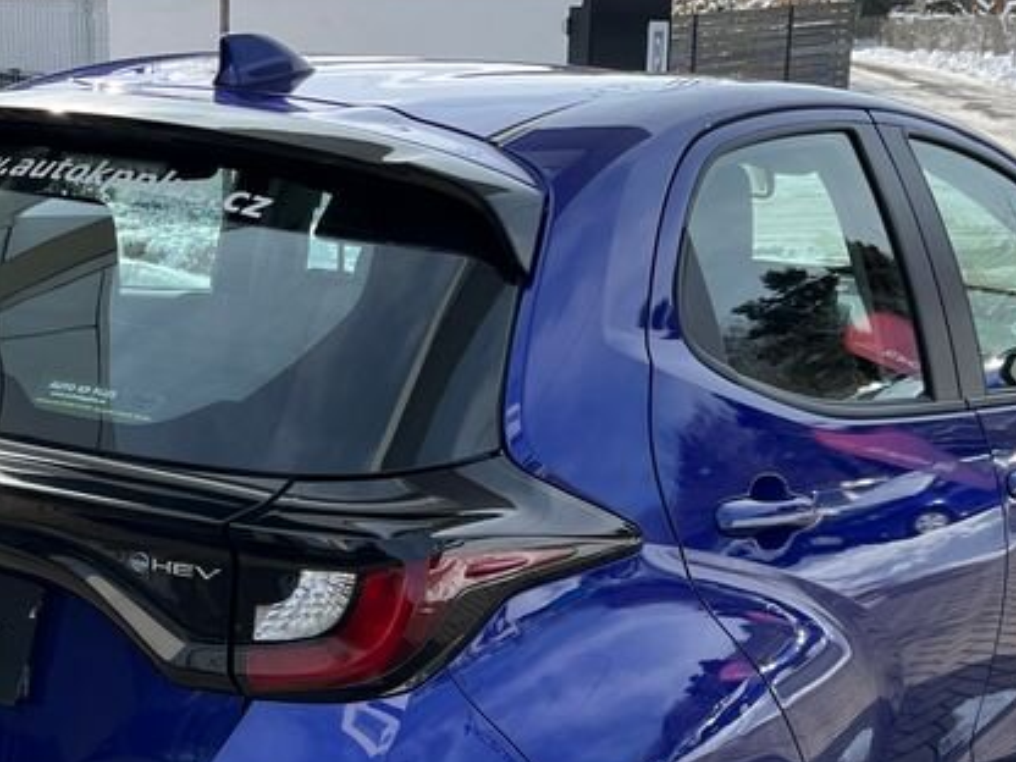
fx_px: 1878
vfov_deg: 22.4
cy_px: 677
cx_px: 425
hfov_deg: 30.2
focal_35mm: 64
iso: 50
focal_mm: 5.1
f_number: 1.6
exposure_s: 1/1832
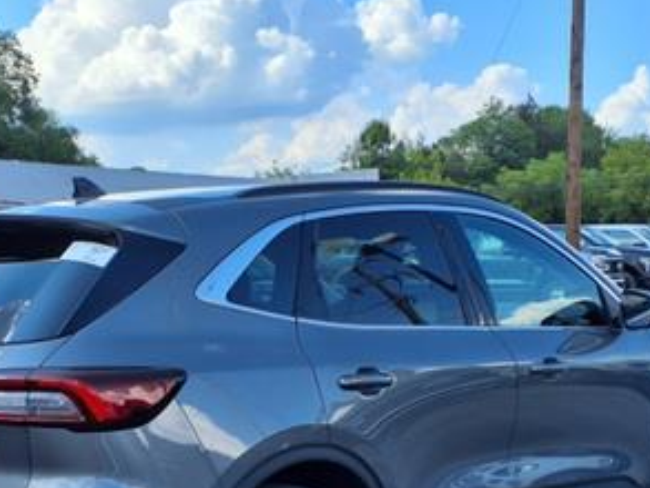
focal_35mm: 59
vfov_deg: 24.4
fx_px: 1108
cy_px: 406
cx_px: 220
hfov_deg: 32.4
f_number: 1.9
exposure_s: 1/1111
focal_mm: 3.58
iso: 40
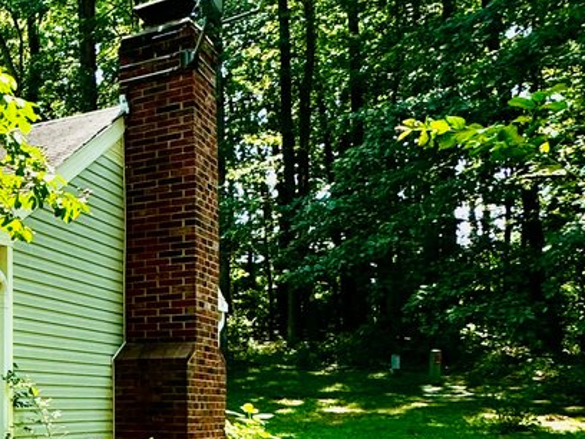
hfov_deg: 26.0
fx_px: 879
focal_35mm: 52
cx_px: -313
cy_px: 374
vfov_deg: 27.3
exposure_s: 1/335
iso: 40
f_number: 2.2
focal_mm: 2.22
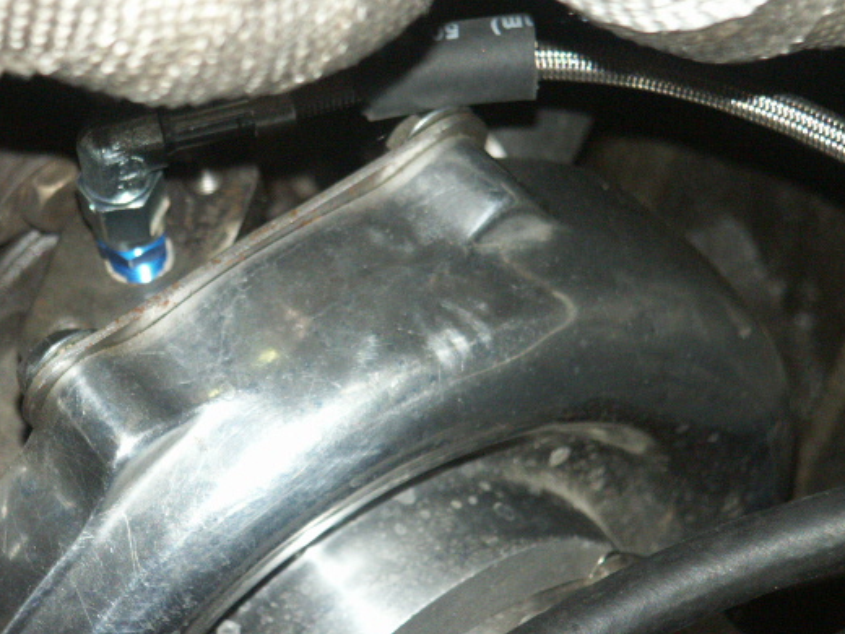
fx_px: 6005
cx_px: 349
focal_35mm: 246
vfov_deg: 6.0
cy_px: 255
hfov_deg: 8.0
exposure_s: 1/180
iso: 200
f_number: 3.5
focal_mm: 50.69
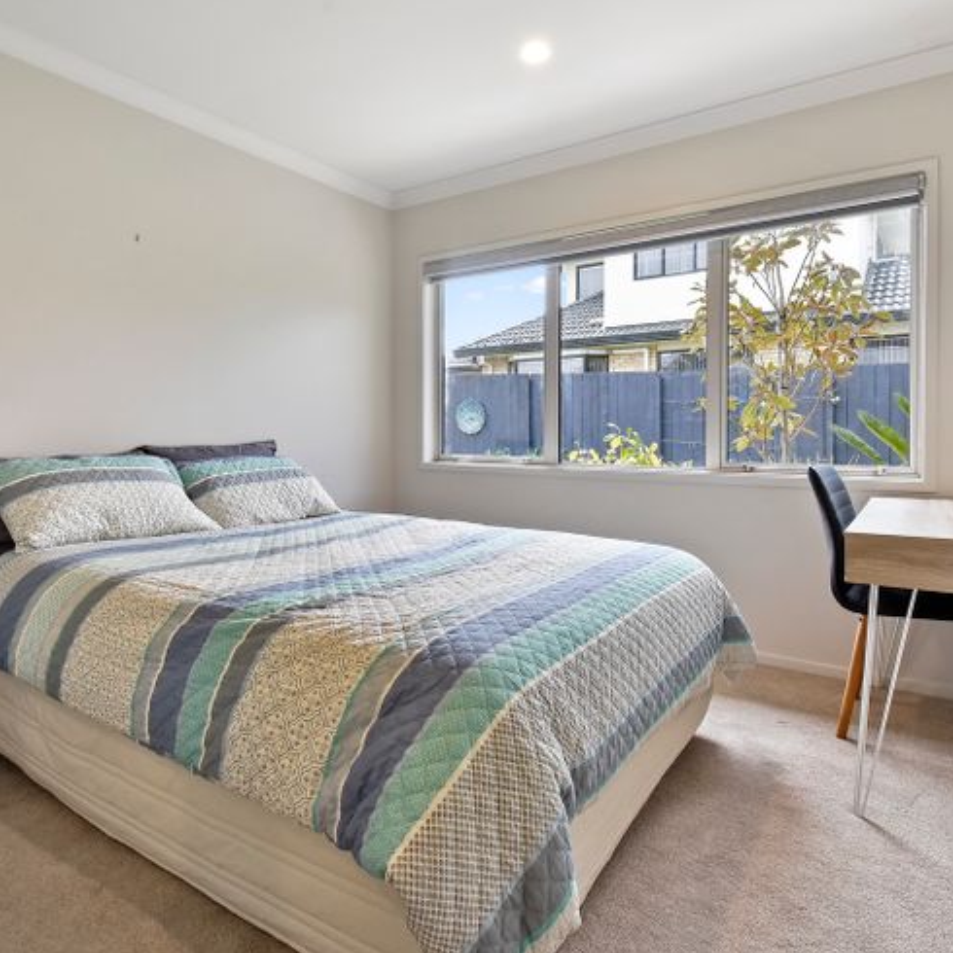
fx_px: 623
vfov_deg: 74.8
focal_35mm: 20
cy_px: 459
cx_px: 432
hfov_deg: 74.6
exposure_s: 1/15
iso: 500
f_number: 10
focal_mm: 10
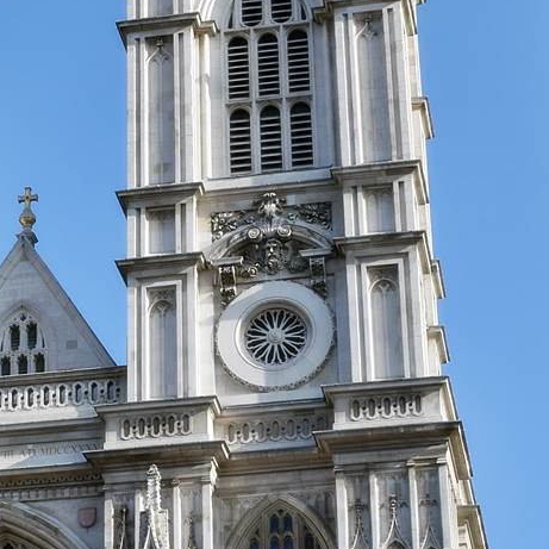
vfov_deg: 14.6
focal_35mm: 119
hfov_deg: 14.5
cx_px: 65
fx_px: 2144
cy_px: 308
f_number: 10
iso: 200
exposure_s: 1/400
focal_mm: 27
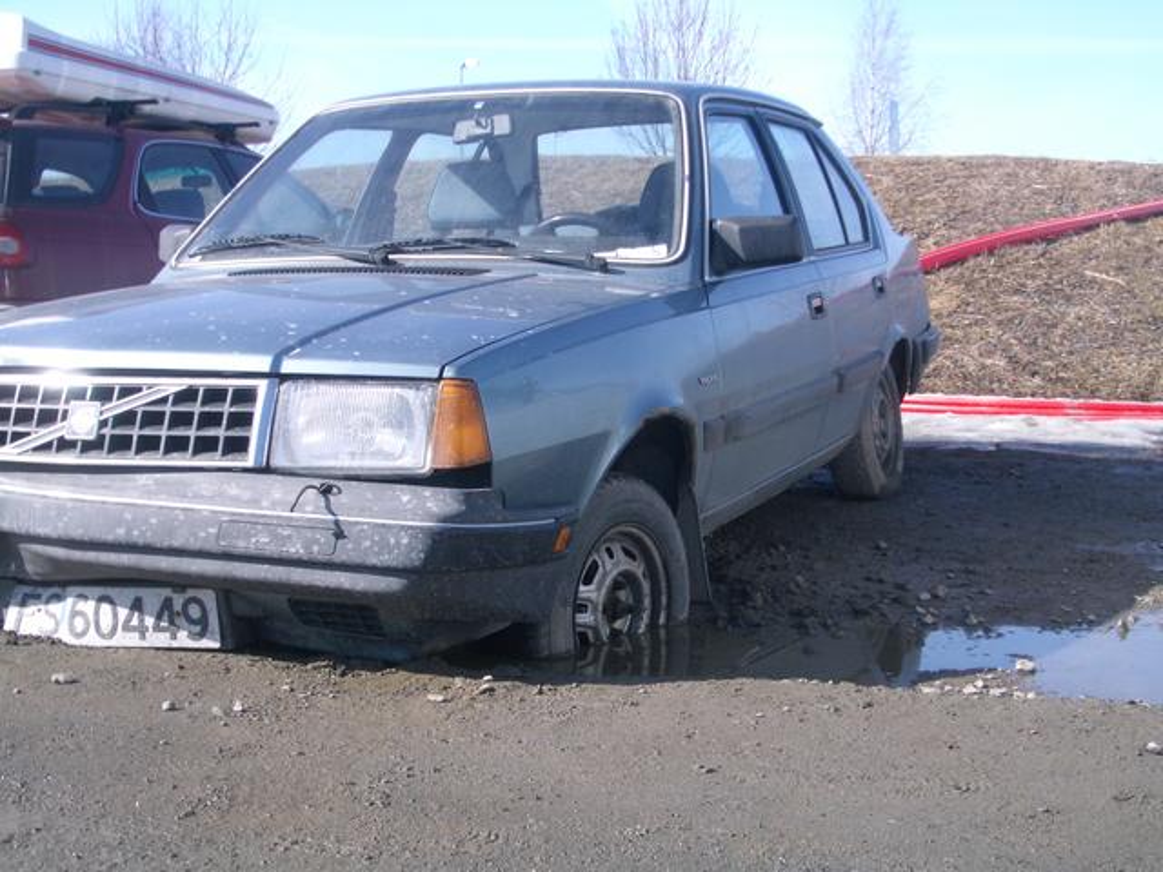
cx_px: 582
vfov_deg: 29.7
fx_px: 1646
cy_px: 436
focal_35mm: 49
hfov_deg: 38.9
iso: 50
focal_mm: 8.2
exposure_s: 1/200
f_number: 5
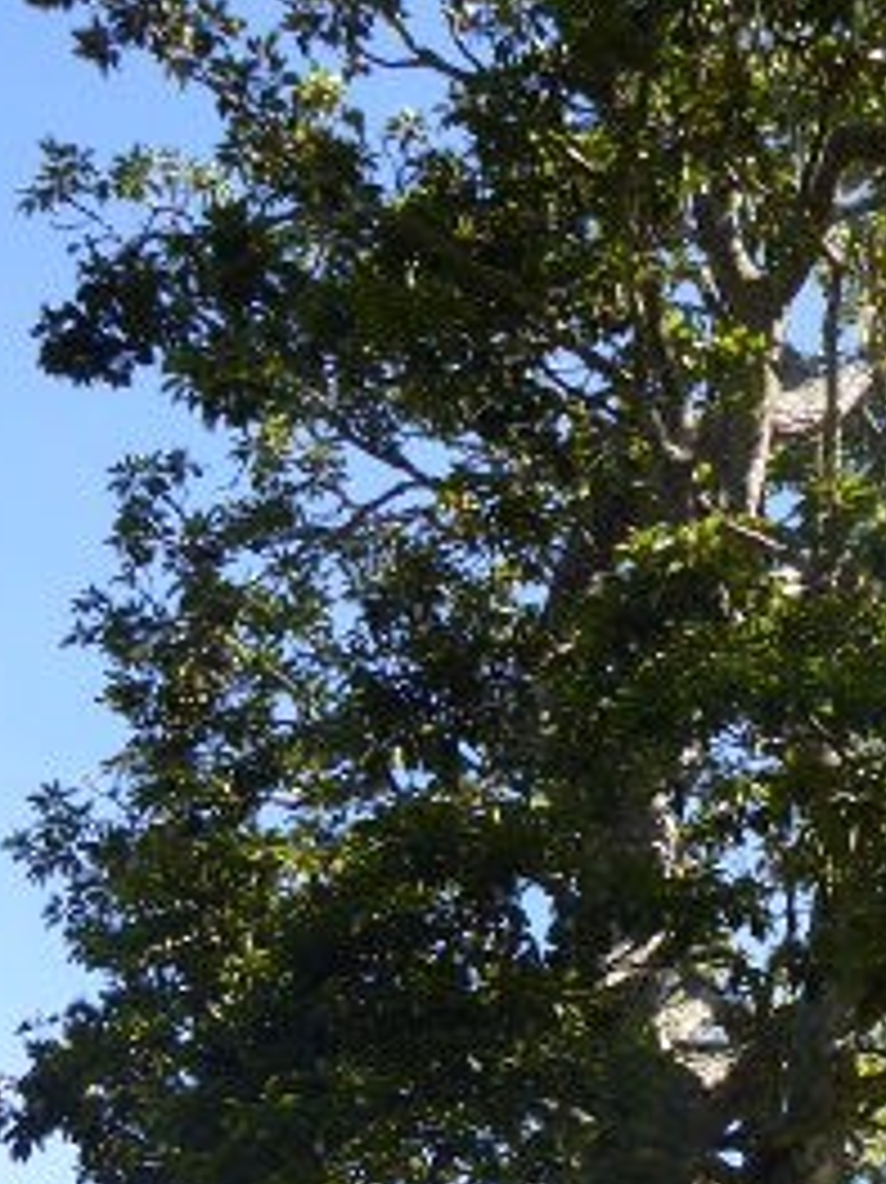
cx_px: 796
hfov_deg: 15.4
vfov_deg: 20.0
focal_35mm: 95
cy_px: 1220
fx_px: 3245
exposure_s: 1/160
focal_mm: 6.7
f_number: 3.7
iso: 80
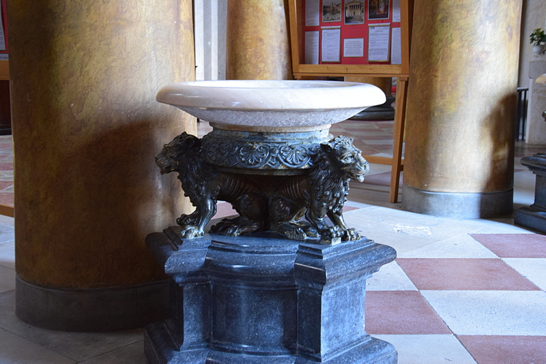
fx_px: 774
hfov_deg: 38.9
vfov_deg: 26.5
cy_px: 182
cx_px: 273
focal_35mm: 51
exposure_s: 1/15
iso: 1600
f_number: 5.6
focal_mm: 34
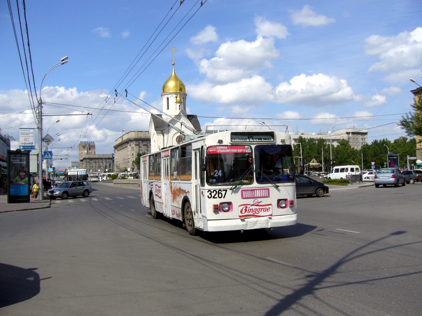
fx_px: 427
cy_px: 158
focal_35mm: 35
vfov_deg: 40.7
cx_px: 211
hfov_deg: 52.6
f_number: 5.6
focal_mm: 5.8
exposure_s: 1/500
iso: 80
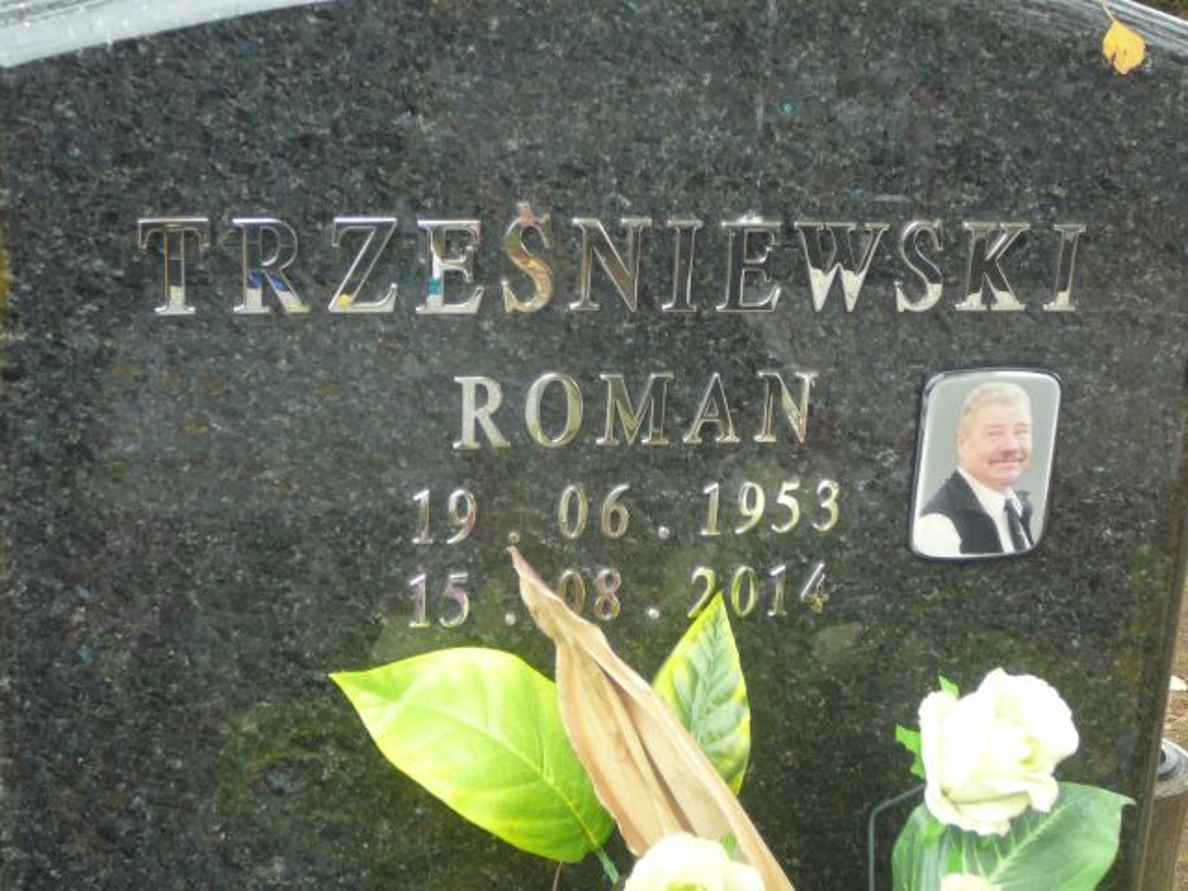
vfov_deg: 22.6
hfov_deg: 29.8
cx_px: 594
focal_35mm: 65
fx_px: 2231
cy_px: 446
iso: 125
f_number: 3.6
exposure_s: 1/30
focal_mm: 9.7
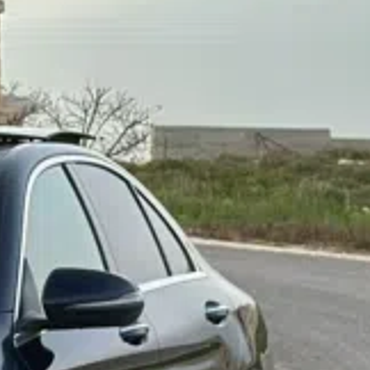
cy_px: 343
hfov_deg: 9.8
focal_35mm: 168
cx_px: -311
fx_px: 2032
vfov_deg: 10.3
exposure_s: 1/41
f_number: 1.78
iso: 320
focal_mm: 6.86
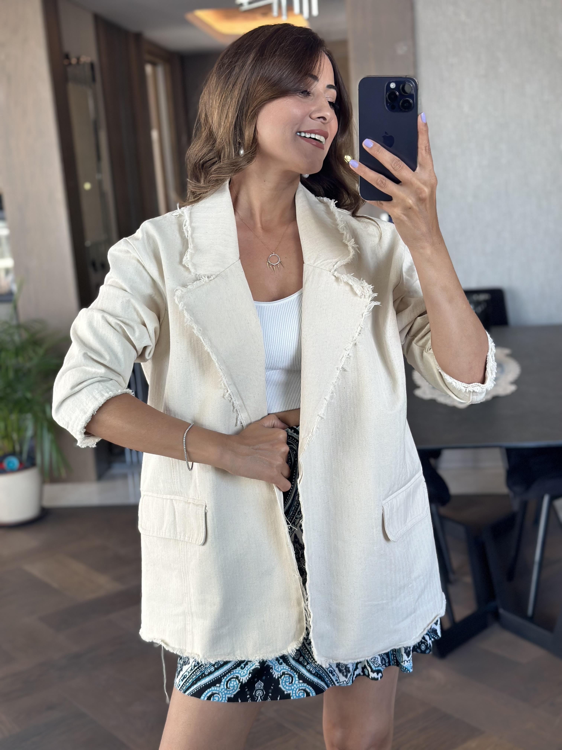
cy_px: 375
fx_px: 1039
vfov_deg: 39.7
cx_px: 281
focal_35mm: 48
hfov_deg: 30.3
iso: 125
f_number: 1.78
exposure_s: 1/86
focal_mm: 6.86
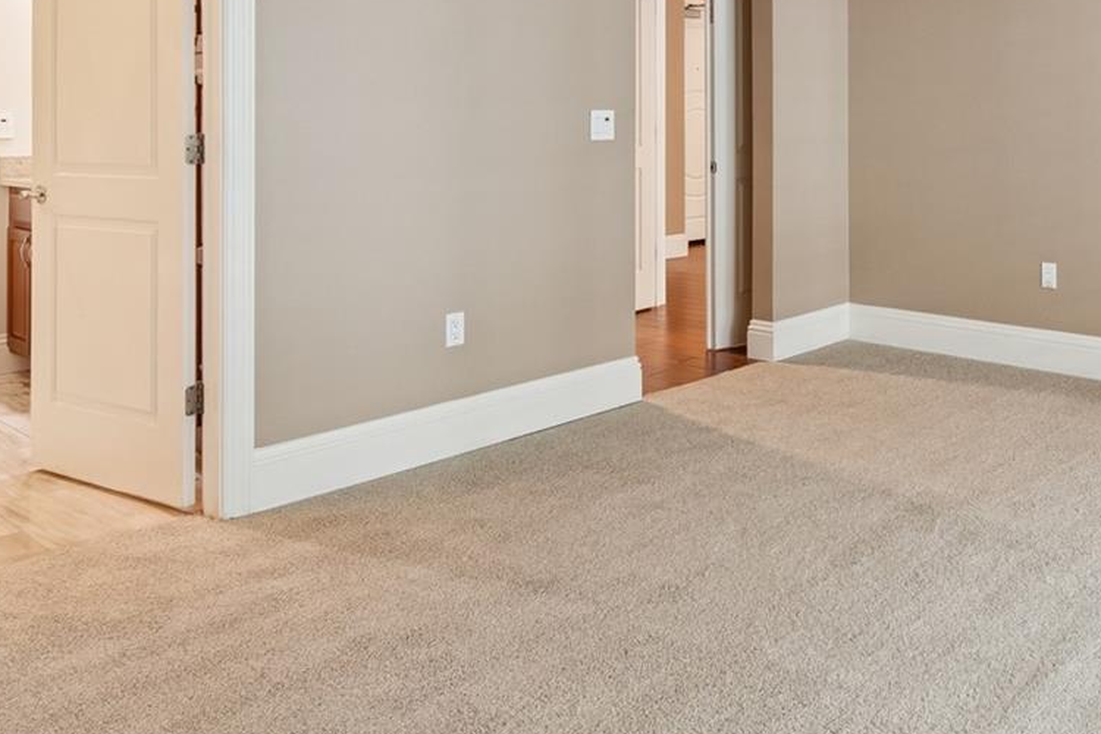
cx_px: 828
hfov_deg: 55.8
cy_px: 128
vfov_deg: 39.2
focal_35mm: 32
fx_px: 979
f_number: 7.1
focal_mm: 10
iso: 500
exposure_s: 1/10
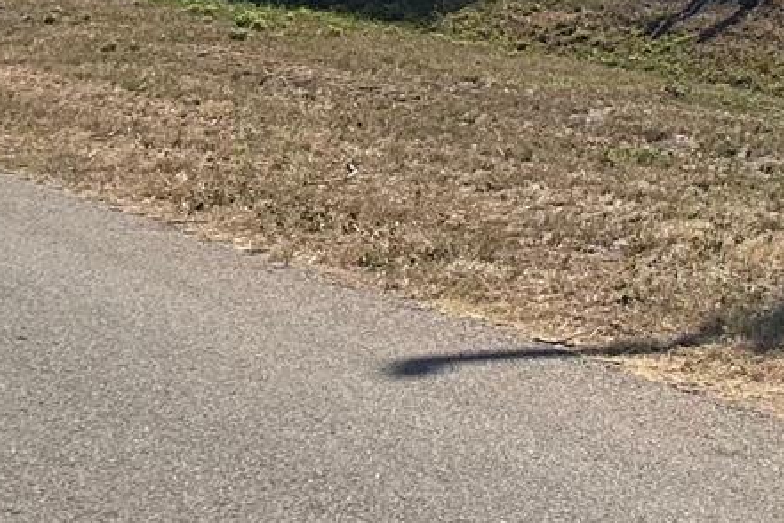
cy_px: -464
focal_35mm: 114
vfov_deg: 11.1
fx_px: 2482
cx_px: 1570
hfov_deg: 14.7
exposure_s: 1/10753
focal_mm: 6.86
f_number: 1.78
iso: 80
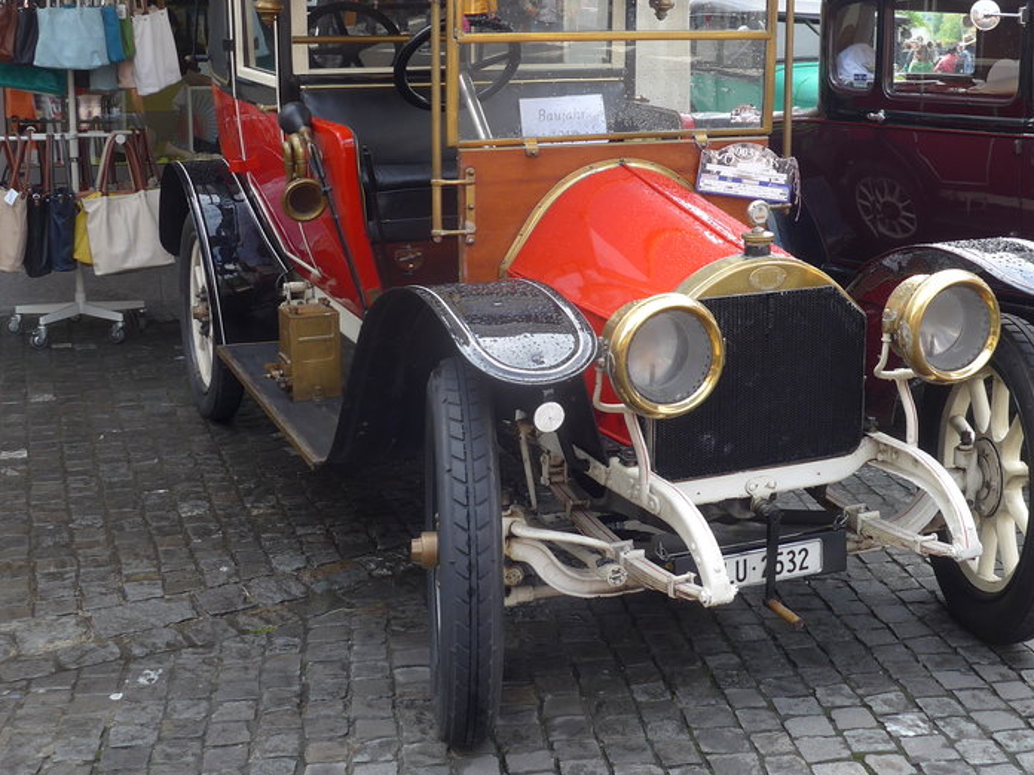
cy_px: 290
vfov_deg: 29.0
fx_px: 1494
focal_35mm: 50
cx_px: 606
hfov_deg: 38.1
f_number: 2.8
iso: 80
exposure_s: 1/200
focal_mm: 6
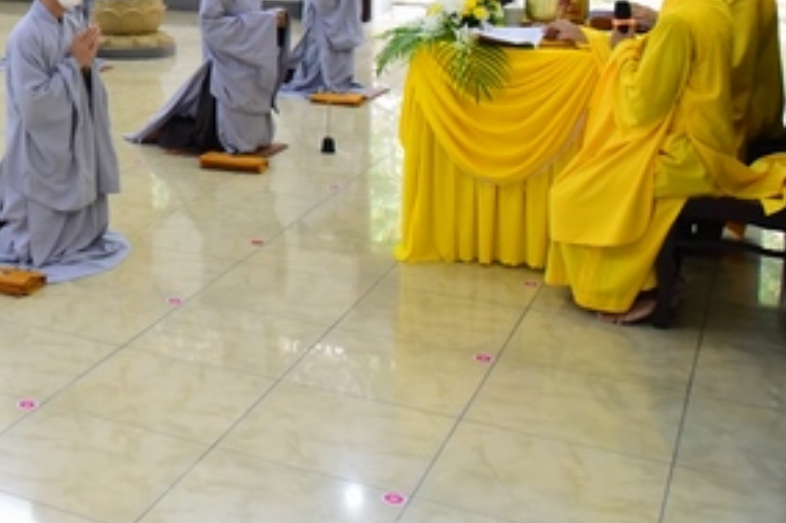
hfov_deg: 31.6
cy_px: -64
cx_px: -102
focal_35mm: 55
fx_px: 1200
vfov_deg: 23.0
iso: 6400
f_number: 5.6
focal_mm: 24
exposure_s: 1/125
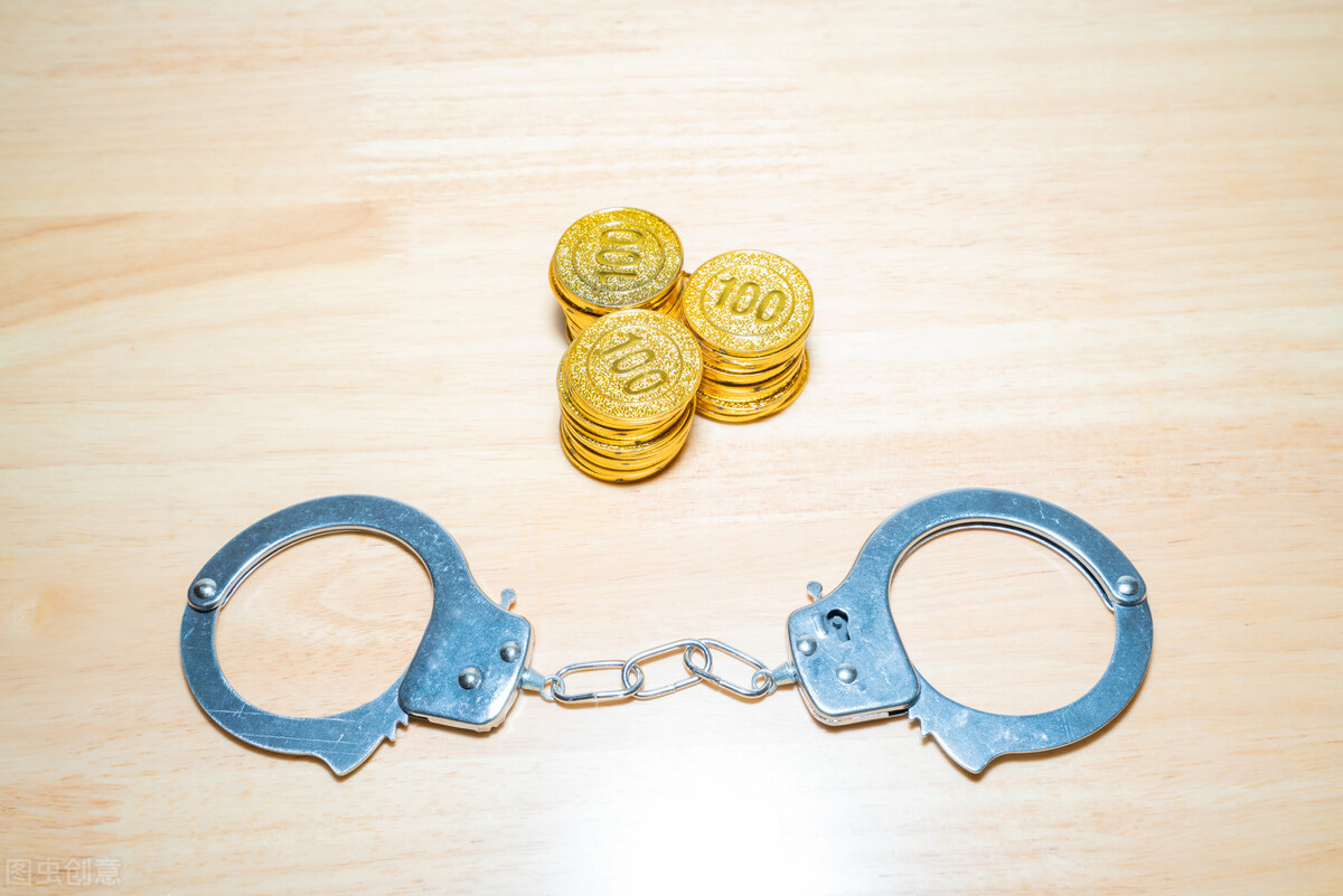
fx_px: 1306
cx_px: 672
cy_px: 448
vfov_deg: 37.9
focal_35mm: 35
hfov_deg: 54.4
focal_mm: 35
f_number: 11
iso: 400
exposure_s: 1/80
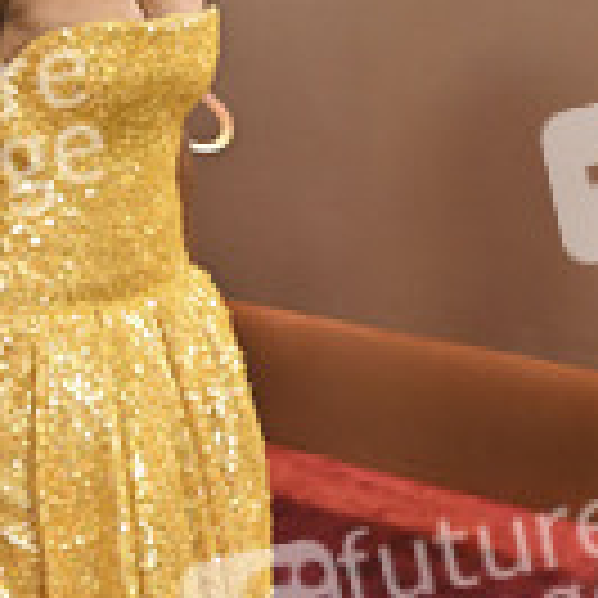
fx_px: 2052
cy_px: 382
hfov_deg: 16.3
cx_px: 4
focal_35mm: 105
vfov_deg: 16.6
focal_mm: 41
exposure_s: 1/320
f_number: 5
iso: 2500
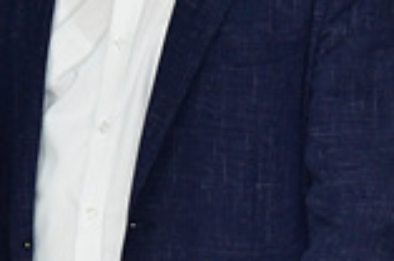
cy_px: 83
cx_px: -281
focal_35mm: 457
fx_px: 4991
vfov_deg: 3.0
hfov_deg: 4.5
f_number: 5.6
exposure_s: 1/250
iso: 4000
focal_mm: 112
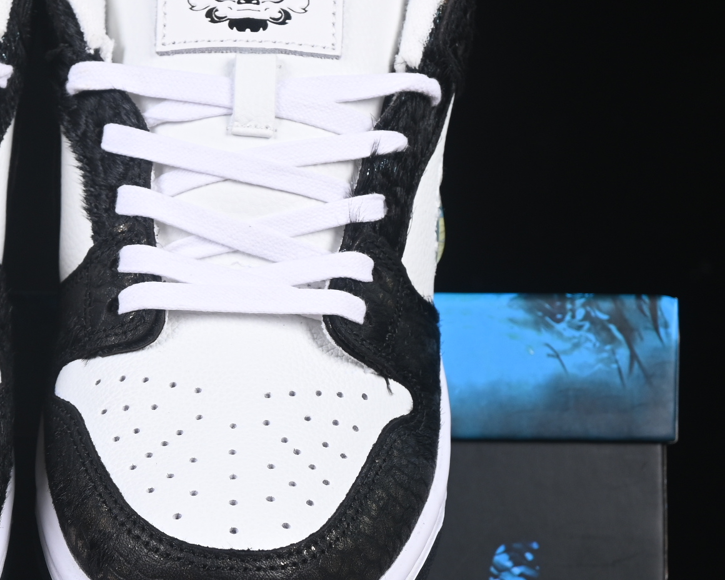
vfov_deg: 9.1
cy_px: 318
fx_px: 3626
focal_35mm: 169
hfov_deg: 11.3
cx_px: 66
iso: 160
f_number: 6.3
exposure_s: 1/60
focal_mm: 50
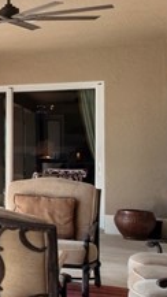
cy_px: 146
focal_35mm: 72
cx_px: -470
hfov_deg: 8.7
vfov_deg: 29.4
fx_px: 567
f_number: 7.1
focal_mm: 7
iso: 200
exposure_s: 1/60
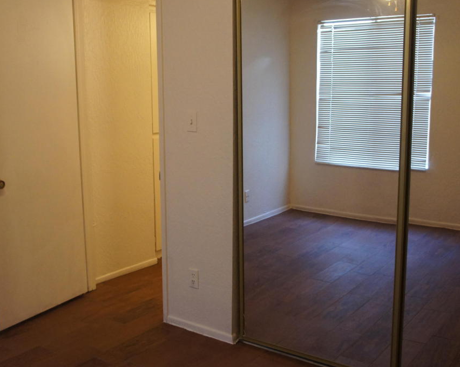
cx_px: 224
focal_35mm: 42
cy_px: 190
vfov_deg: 35.7
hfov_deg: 43.8
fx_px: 572
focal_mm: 22
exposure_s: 1/80
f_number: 4
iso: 1600
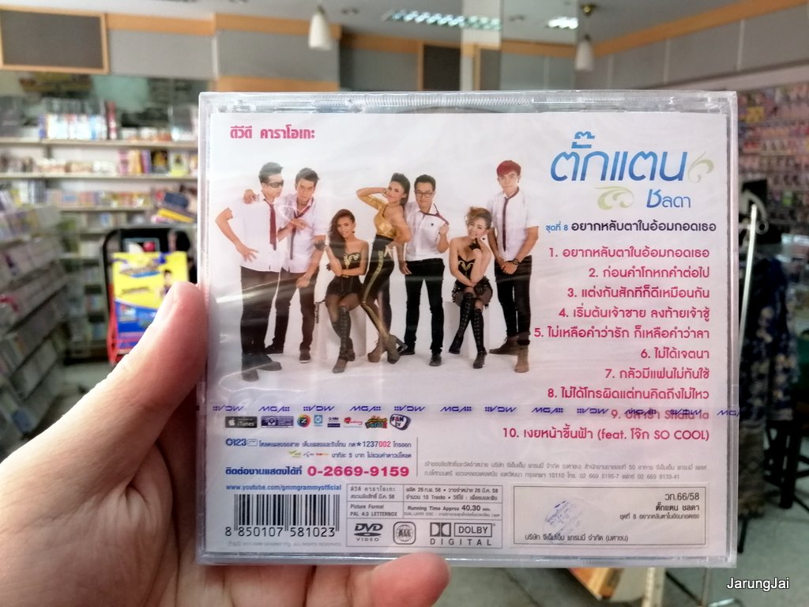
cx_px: 404
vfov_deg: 53.1
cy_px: 304
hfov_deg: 67.3
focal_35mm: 26
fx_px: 608
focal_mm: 3.81
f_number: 2.2
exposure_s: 1/33.3
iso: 250
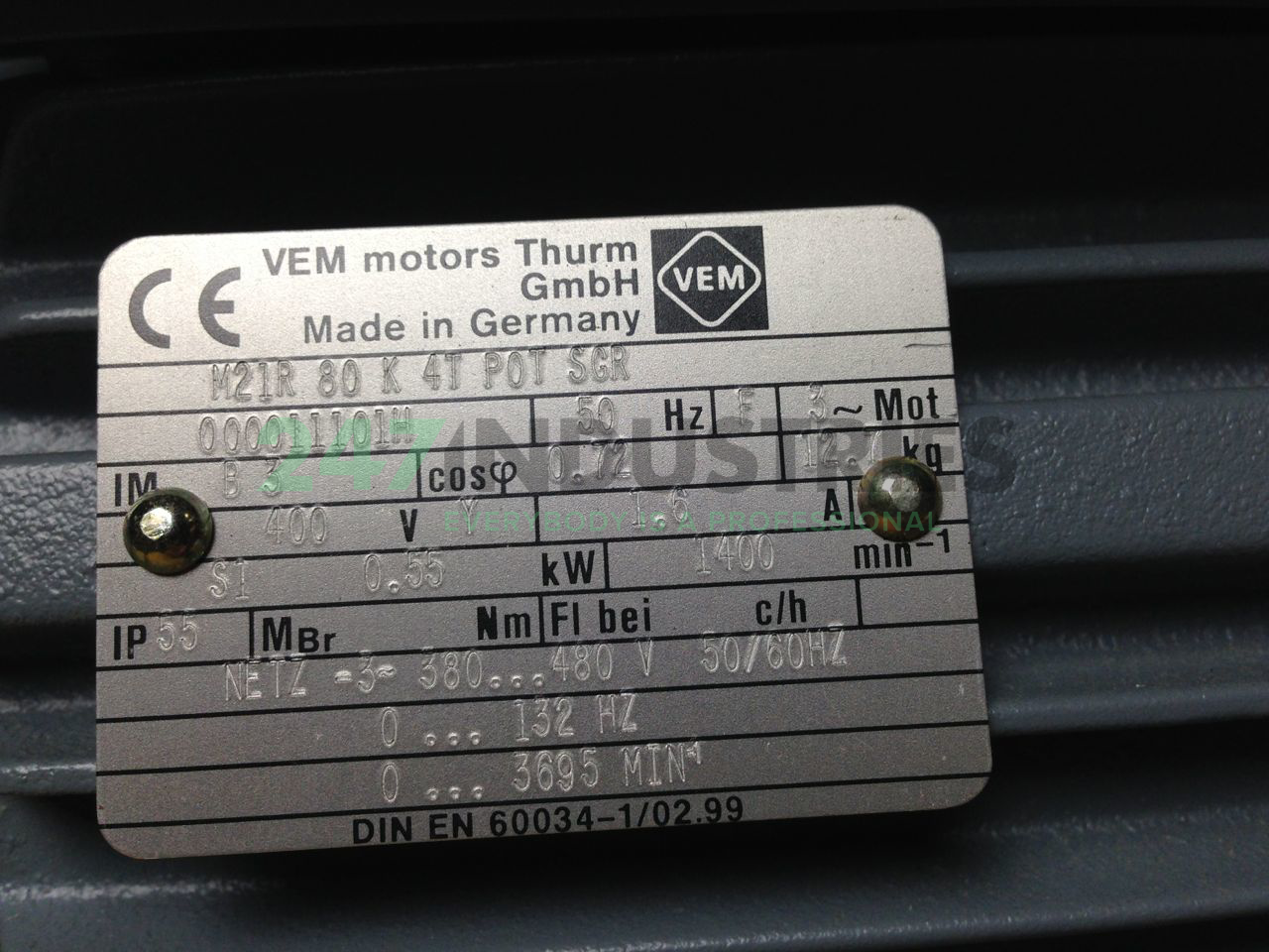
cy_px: 476
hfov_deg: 55.4
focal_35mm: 33
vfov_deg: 42.9
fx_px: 1210
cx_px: 634
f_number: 2.4
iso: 80
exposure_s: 1/120
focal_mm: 4.12
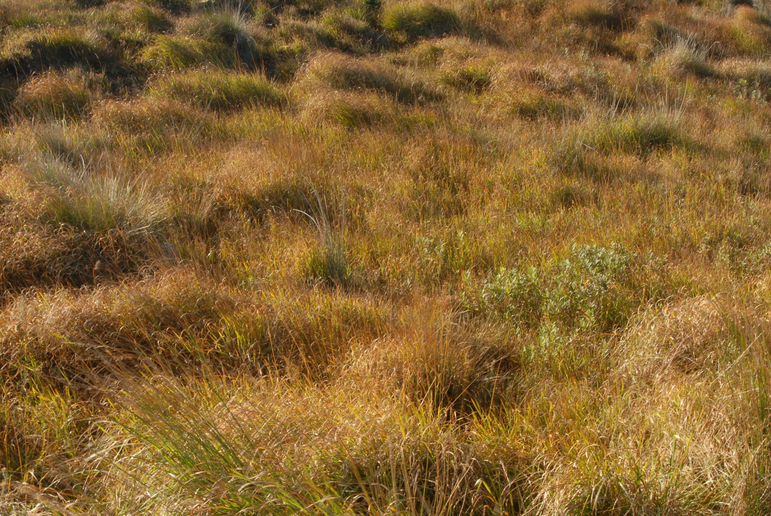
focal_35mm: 56
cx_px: 404
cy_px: 266
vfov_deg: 24.3
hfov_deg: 35.6
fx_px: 1201
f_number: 18
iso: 100
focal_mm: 30
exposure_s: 1/13
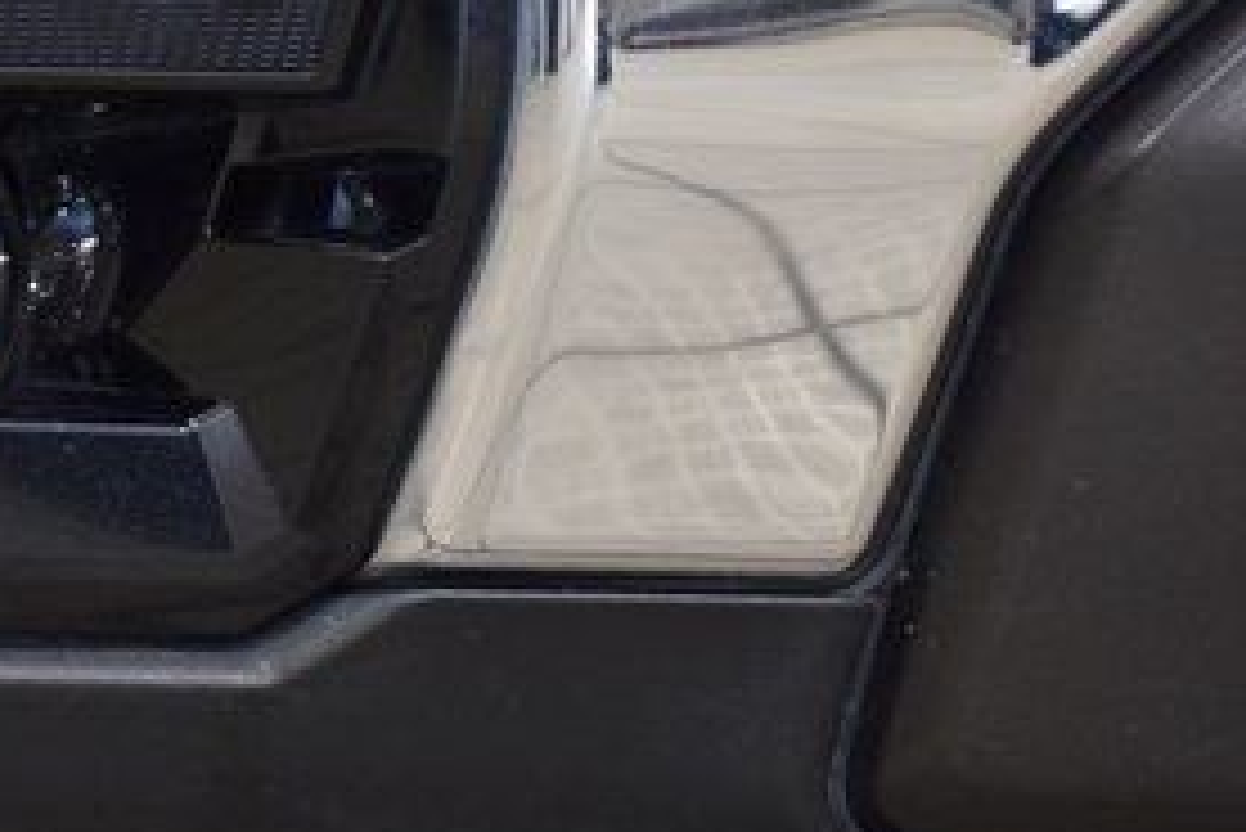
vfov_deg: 5.7
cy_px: 205
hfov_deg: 8.4
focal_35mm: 243
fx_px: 8415
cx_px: -49
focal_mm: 70
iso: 1600
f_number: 3.5
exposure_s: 1/125
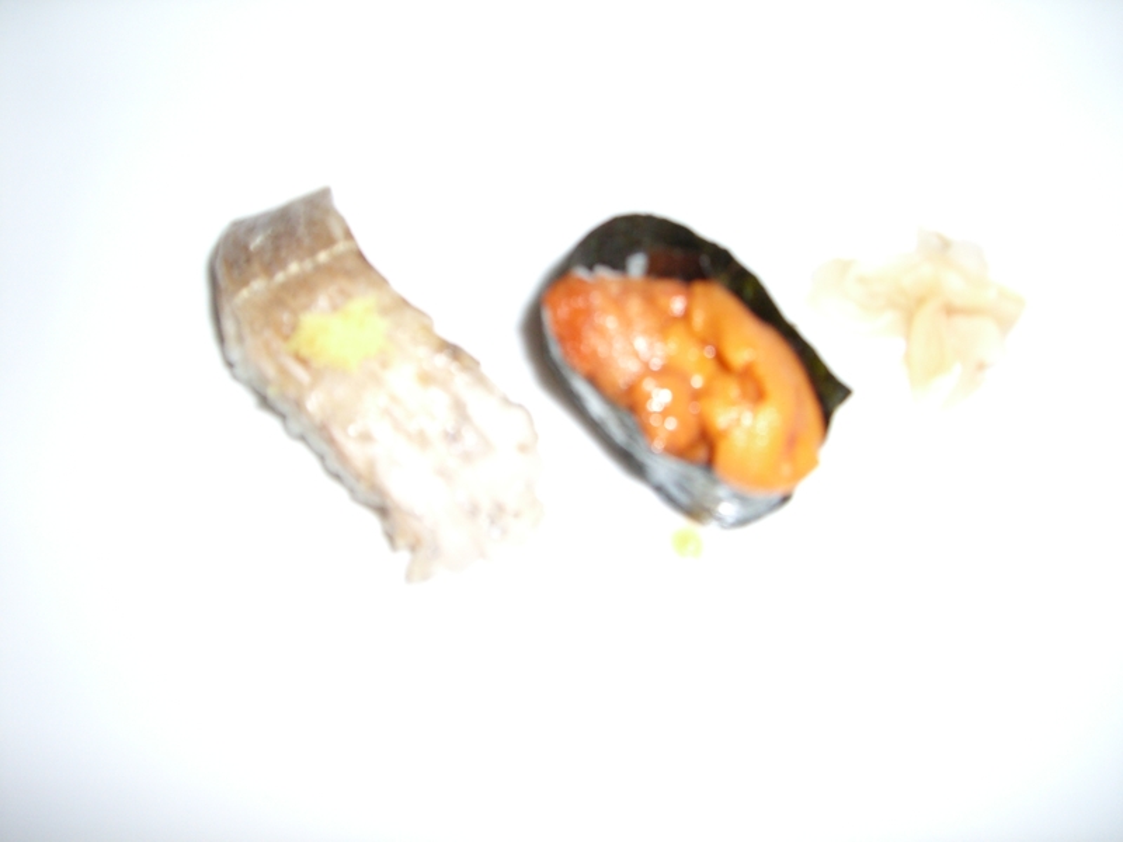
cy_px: 421
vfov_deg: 37.7
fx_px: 1233
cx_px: 562
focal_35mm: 38
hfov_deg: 49.0
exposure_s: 1/60
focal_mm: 6.2
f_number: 2.7
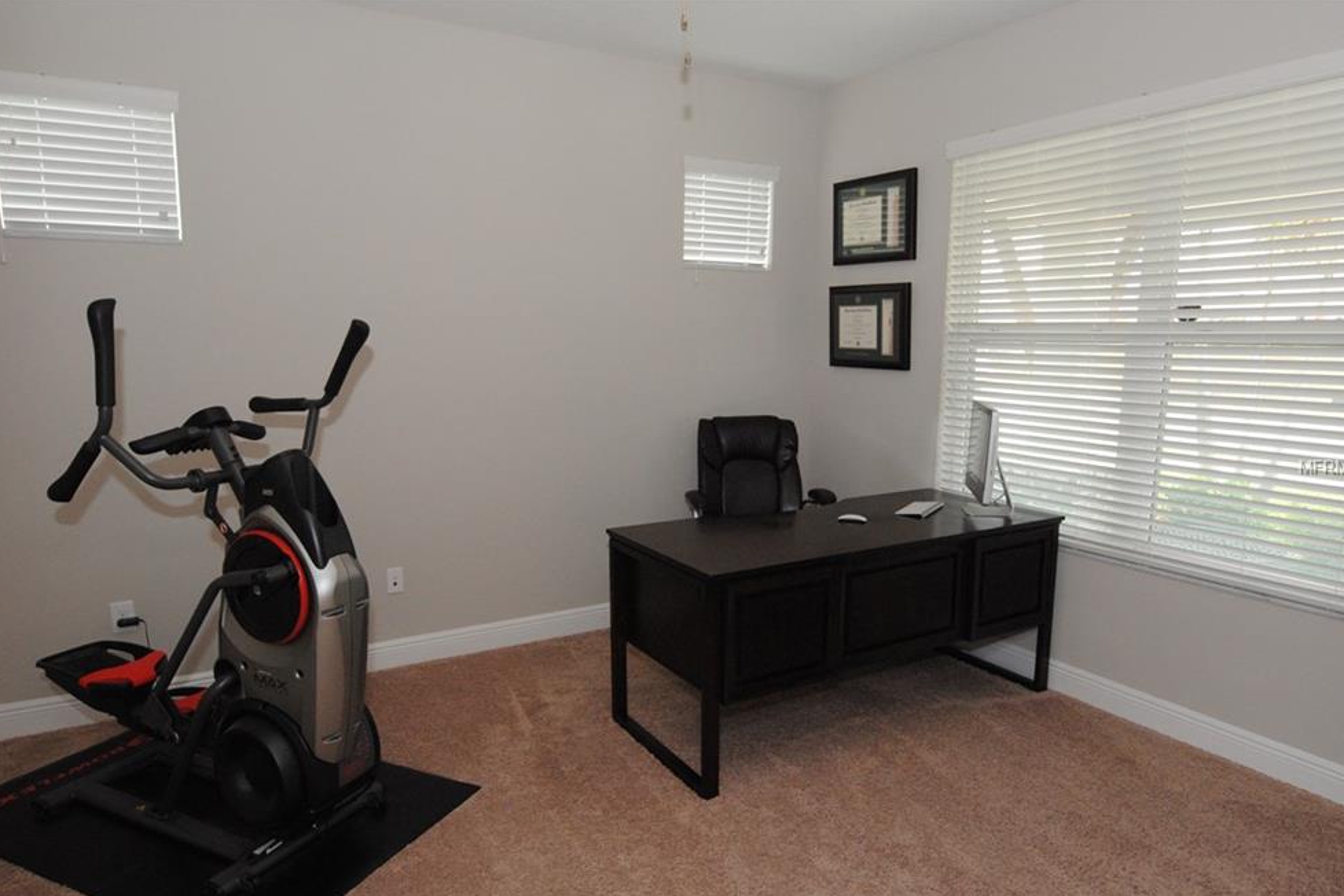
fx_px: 821
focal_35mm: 22
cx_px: 673
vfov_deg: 57.2
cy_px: 467
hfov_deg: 78.6
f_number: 7.1
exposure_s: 1/60
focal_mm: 14
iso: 800
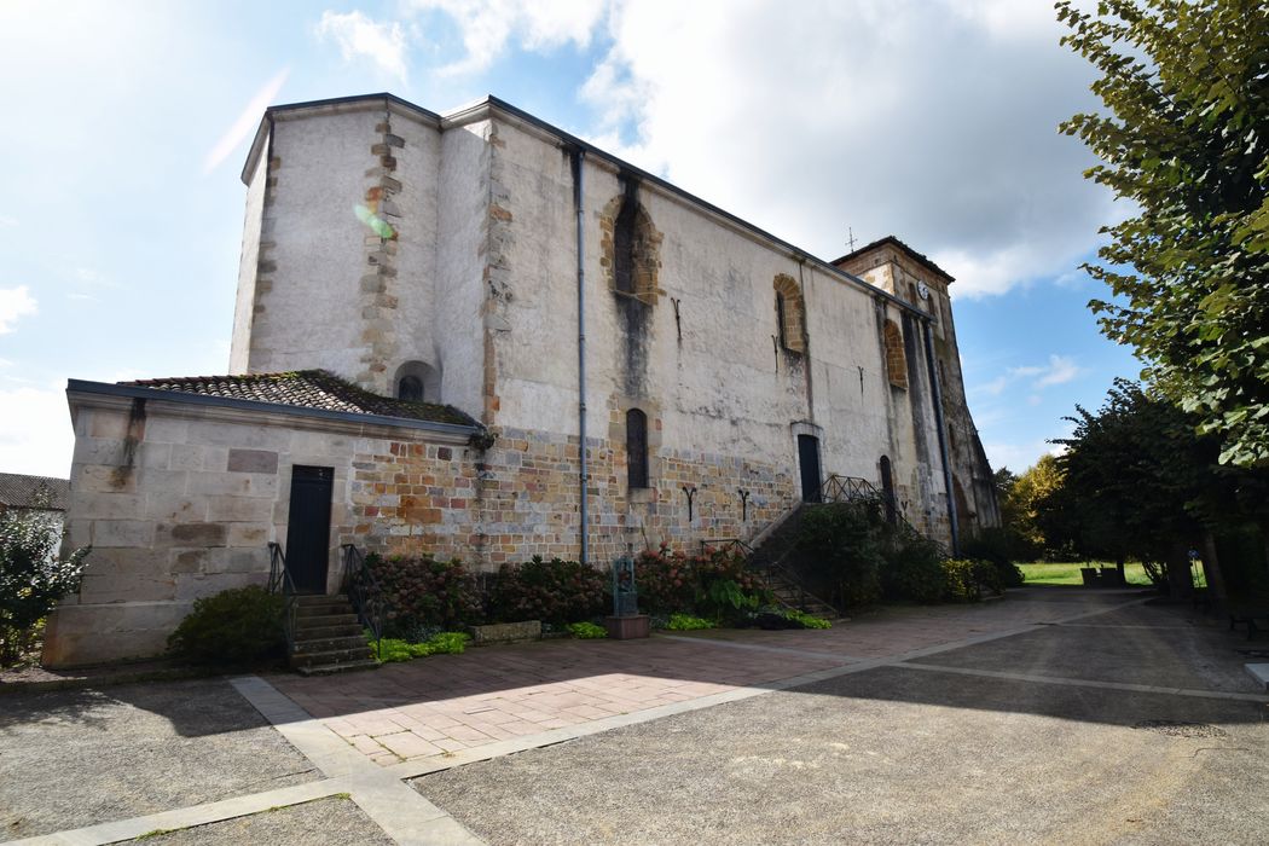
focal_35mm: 16
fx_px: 582
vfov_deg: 72.1
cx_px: 634
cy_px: 423
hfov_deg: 95.0
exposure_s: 1/320
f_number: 9
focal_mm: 11
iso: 200
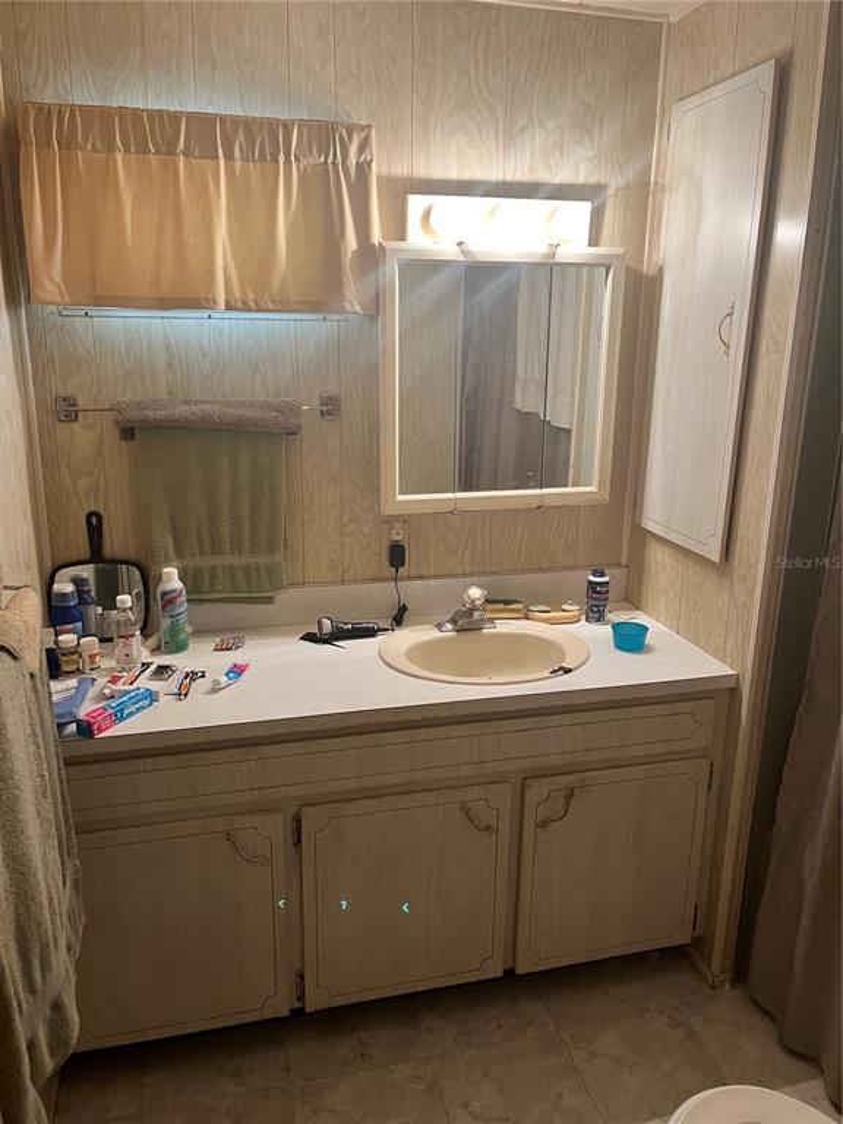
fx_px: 844
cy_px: 562
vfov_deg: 67.3
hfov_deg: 53.1
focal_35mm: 26
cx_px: 422
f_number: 1.6
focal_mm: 5.1
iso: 160
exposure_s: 1/60
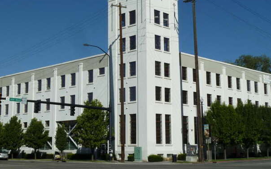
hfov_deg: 34.5
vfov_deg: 22.0
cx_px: 118
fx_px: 436
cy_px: 71
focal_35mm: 59
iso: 80
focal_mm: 6.9
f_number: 5.6
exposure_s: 1/800
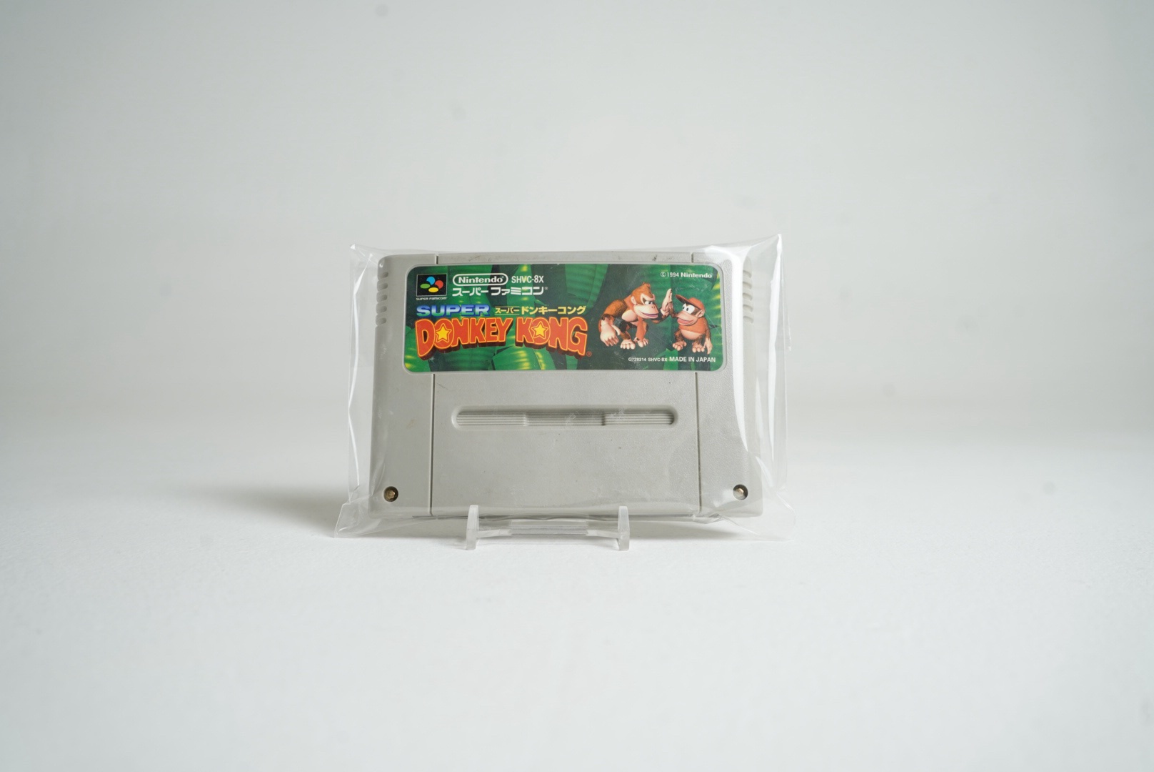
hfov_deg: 61.9
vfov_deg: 43.7
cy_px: 386
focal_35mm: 30
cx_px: 577
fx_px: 962
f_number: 7.1
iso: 320
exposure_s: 1/30
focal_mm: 30
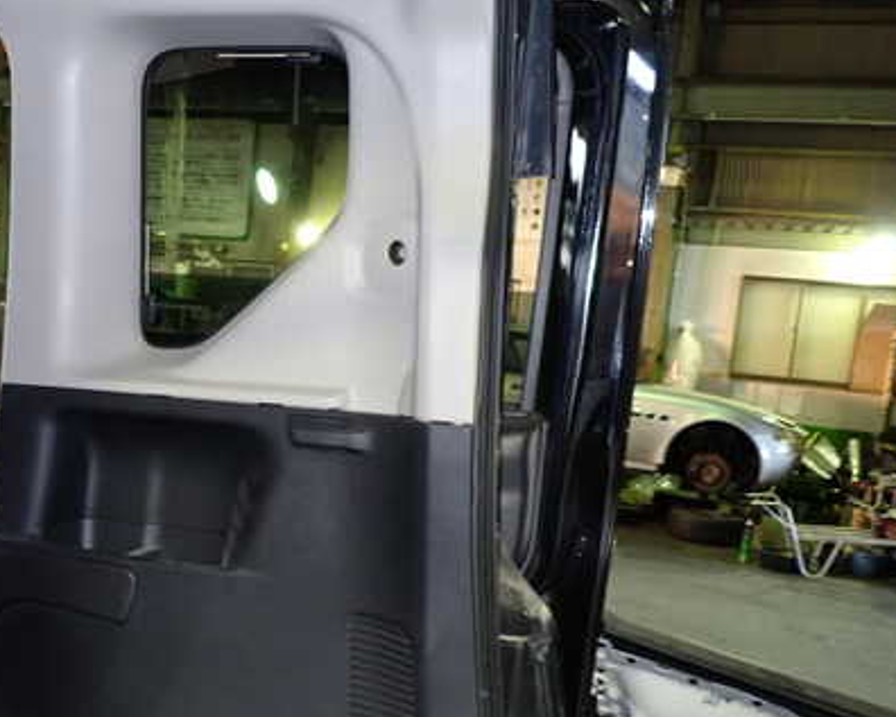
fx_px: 981
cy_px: 452
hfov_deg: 47.8
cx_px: 265
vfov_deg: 39.8
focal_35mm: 37
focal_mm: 4.5
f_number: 2
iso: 250
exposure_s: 1/30
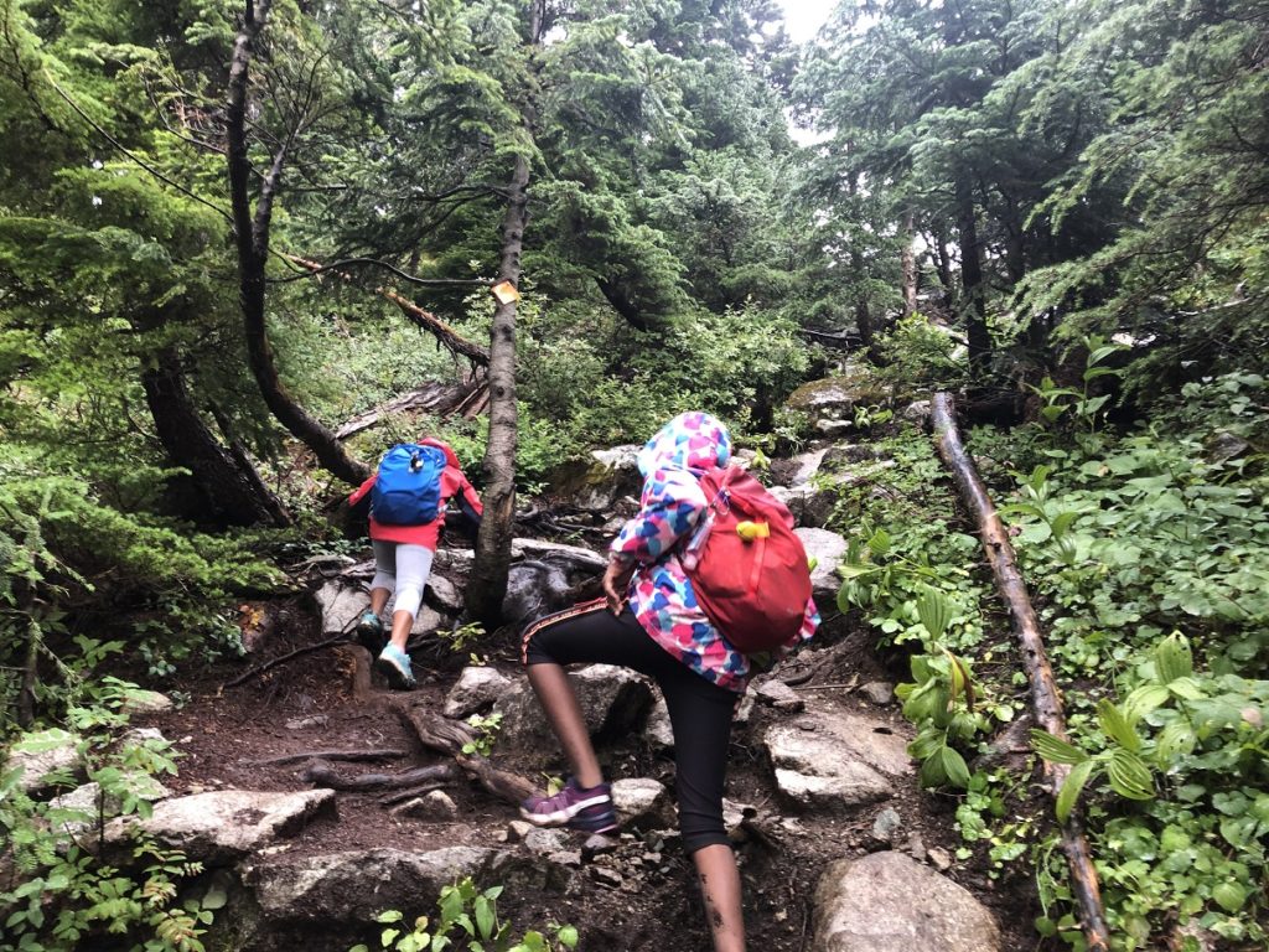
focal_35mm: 28
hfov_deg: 63.4
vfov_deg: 49.7
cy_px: 476
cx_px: 634
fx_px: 1026
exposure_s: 1/20
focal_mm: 3.99
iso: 40
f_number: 1.8
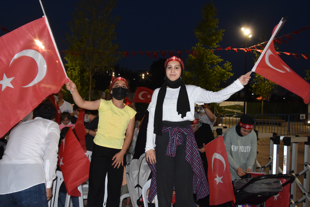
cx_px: 155
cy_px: 104
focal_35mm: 32
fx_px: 271
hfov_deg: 59.5
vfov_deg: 41.7
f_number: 5.6
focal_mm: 21
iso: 1250
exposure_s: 1/60
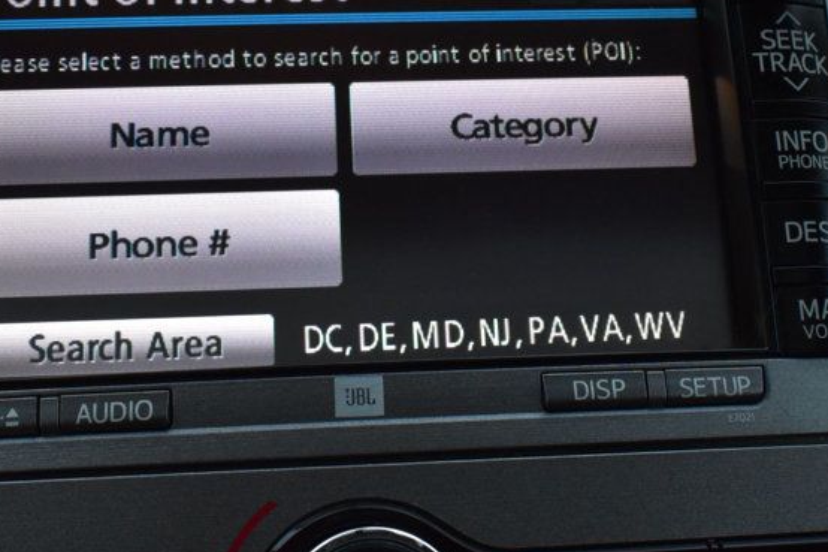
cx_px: 420
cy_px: 211
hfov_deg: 32.9
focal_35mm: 61
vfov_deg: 22.2
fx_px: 1403
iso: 2500
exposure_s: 1/60
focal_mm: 22
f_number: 8
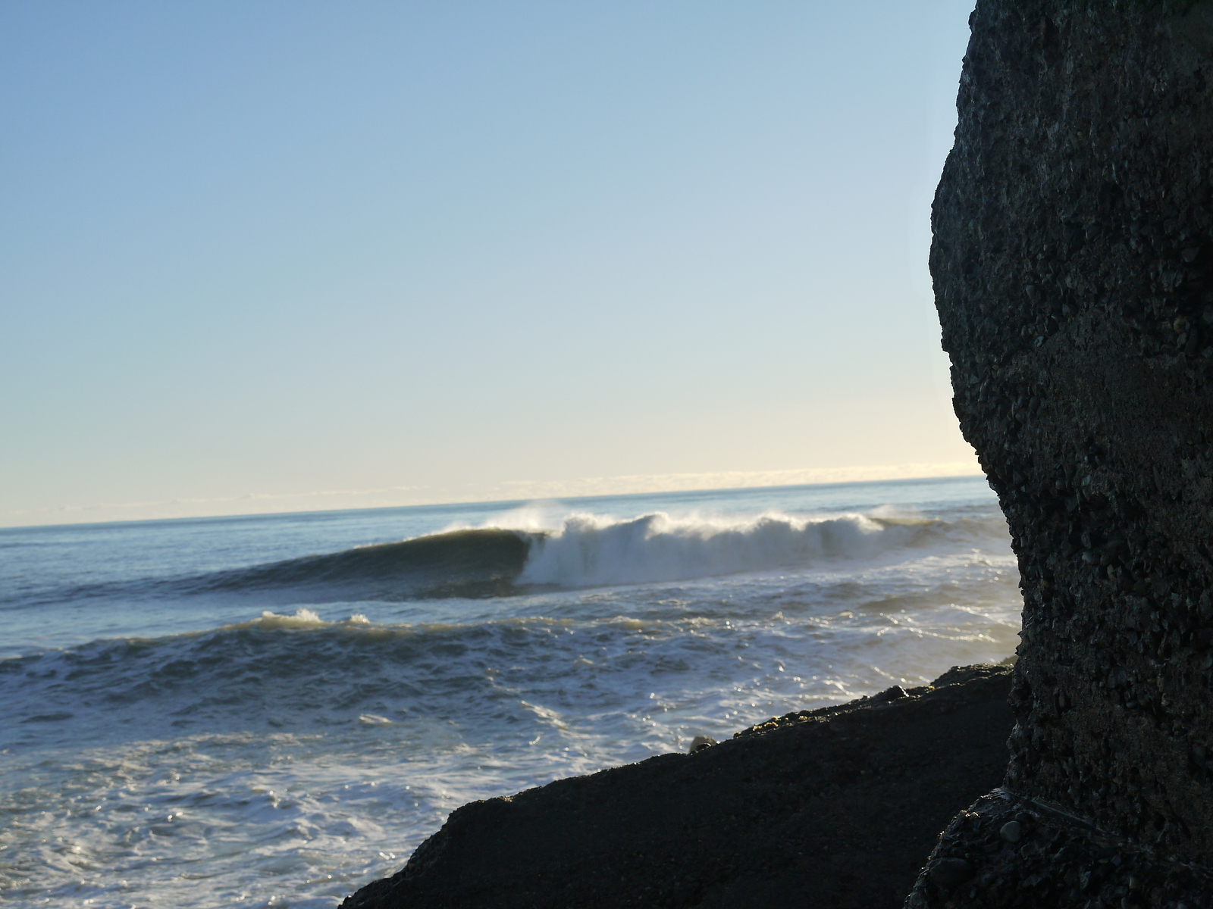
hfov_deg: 36.8
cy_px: 454
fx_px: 1822
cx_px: 606
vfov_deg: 28.0
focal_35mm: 52
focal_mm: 26
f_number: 9
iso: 160
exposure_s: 1/400
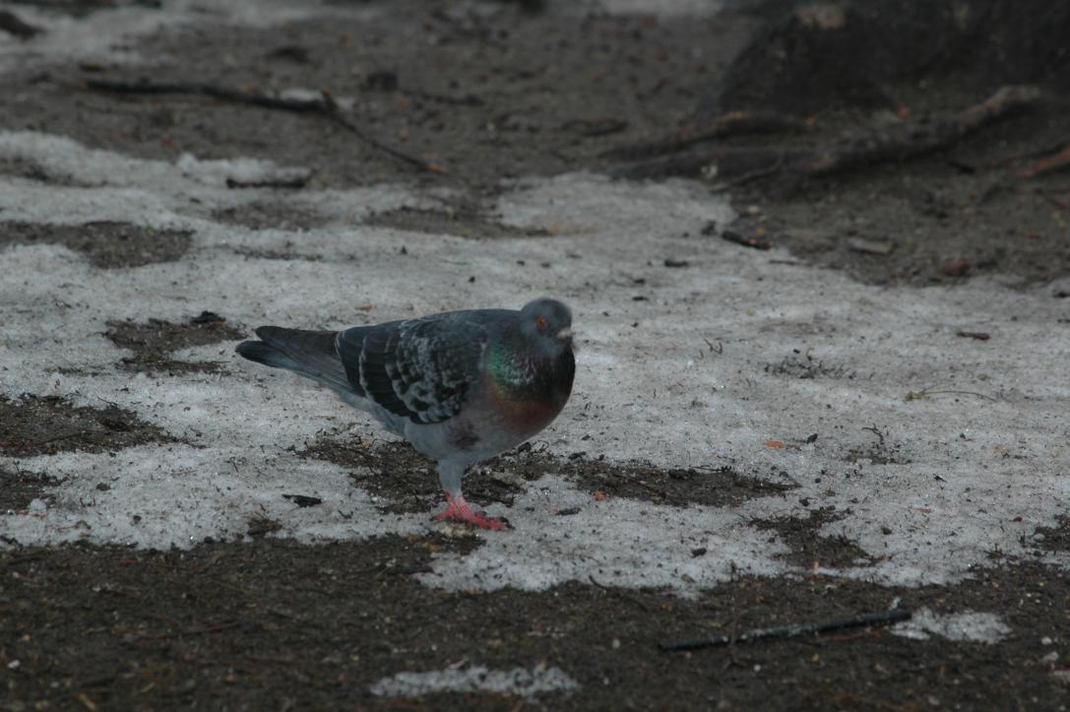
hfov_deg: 6.9
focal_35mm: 300
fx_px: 8910
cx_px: 535
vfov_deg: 4.6
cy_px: 356
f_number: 6.3
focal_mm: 200
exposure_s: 1/160
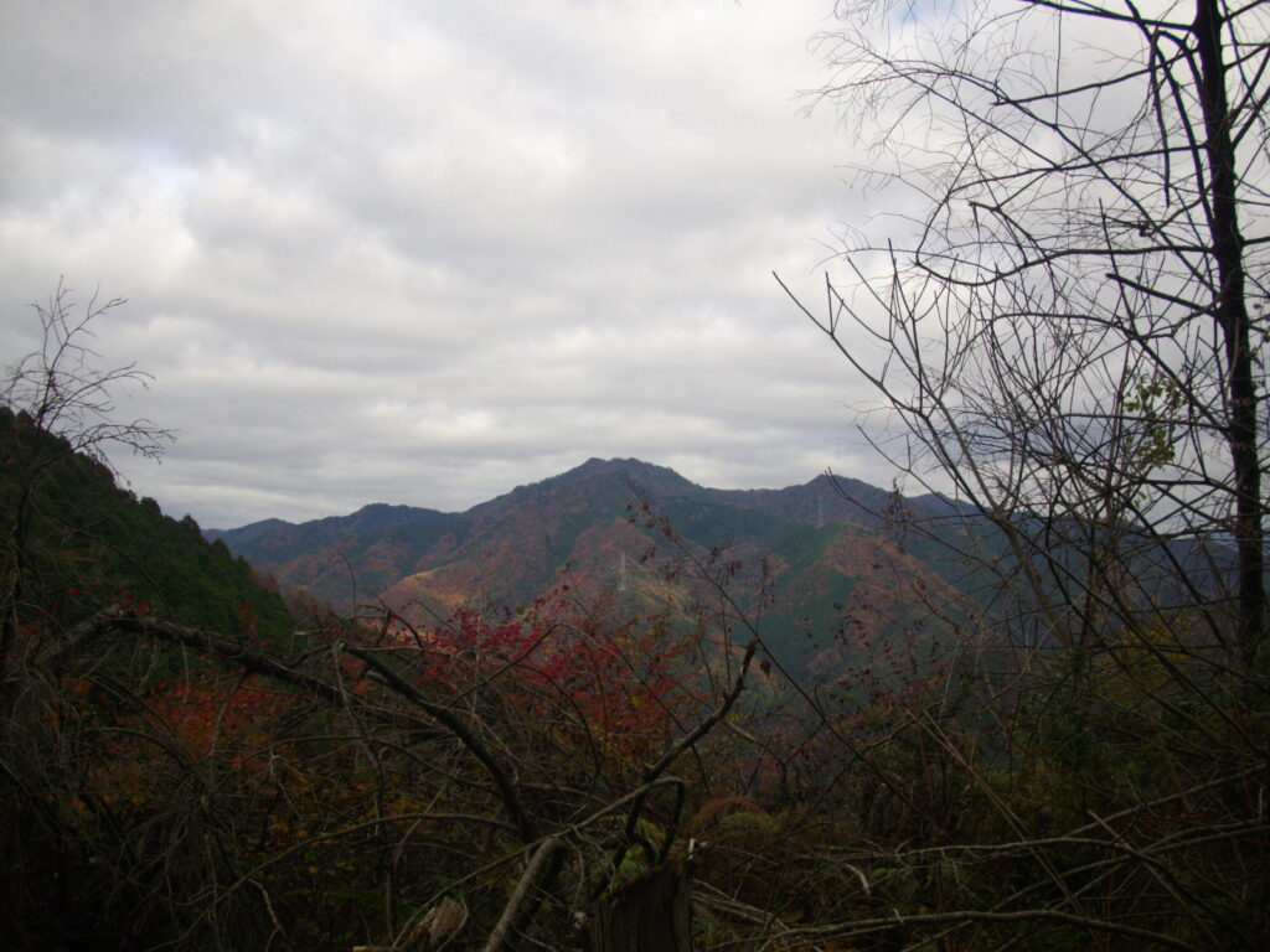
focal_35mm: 37
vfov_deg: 38.7
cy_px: 476
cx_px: 635
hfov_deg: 50.1
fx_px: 1357
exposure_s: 1/320
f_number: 5.6
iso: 100
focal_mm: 6.2
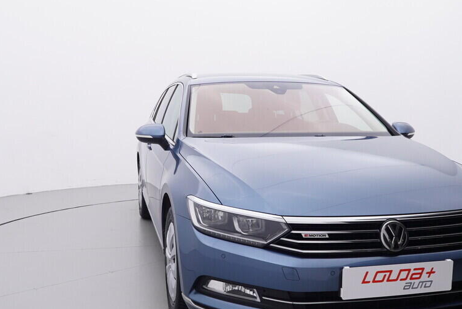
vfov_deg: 31.2
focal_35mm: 43
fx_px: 552
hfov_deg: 45.4
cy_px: 189
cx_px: 233
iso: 200
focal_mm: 15
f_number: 5
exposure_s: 1/80
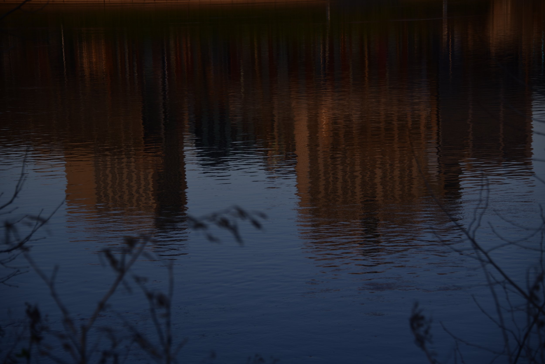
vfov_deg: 11.2
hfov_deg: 16.8
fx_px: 1848
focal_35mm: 122
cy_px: 182
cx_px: 272
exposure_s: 1/100
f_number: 5.6
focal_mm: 122
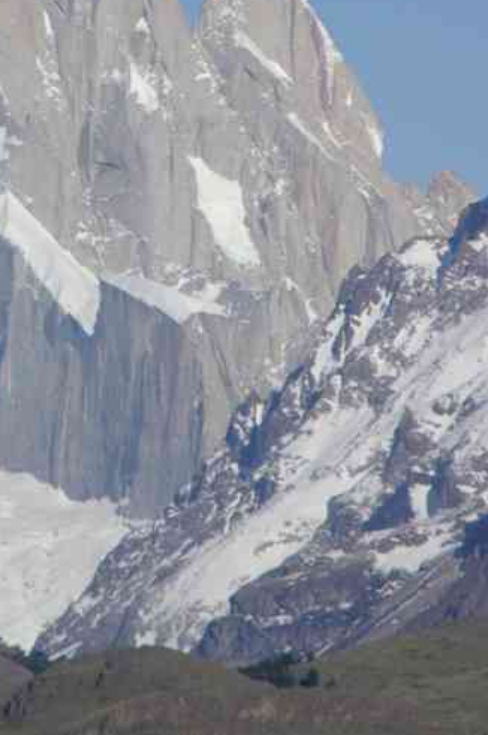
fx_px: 11235
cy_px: 154
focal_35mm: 551
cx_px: 6
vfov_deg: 3.7
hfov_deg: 2.5
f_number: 11
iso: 100
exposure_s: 1/350
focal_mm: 180
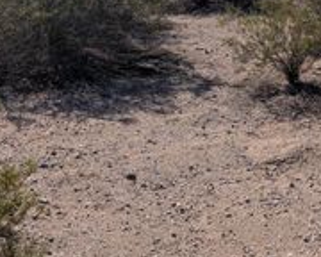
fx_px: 618
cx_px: 235
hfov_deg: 28.8
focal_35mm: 65
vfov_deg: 23.4
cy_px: 85
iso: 28
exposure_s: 1/2227
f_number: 1.7
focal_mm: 4.53
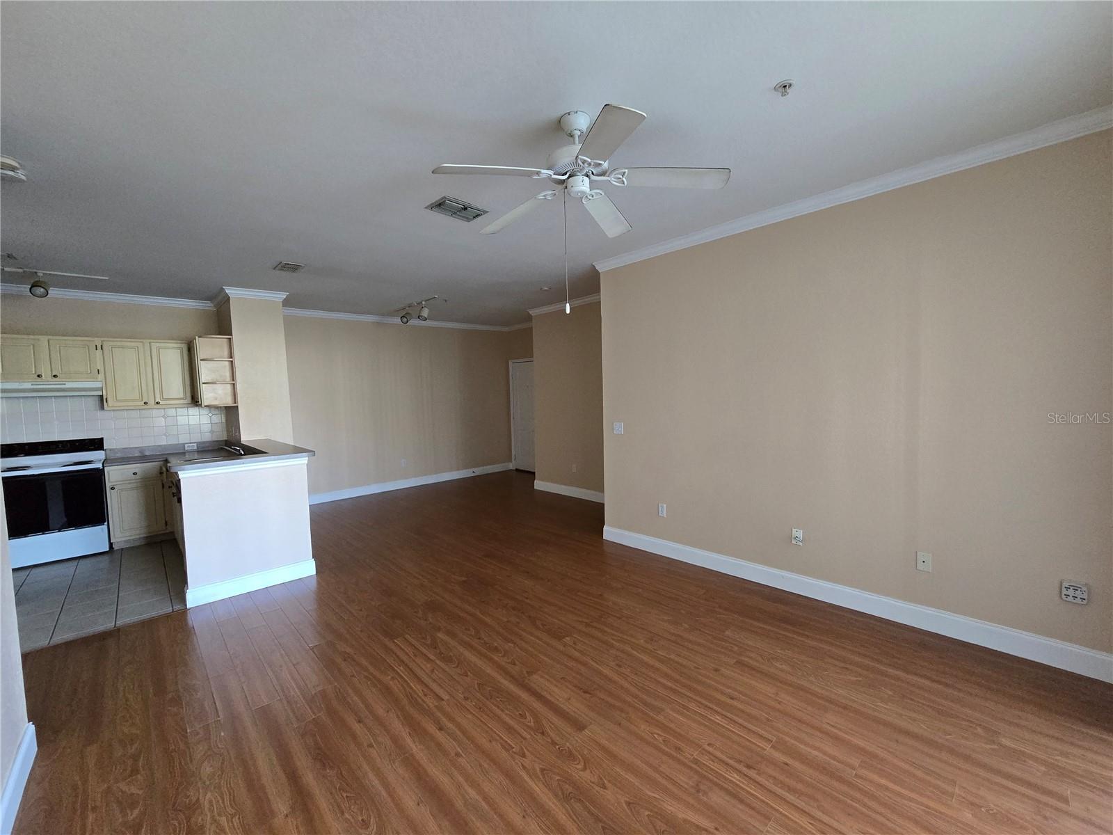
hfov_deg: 106.2
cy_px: 418
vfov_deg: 89.9
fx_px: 418
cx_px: 556
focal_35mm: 13
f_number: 2.2
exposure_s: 1/60
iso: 800
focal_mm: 2.2
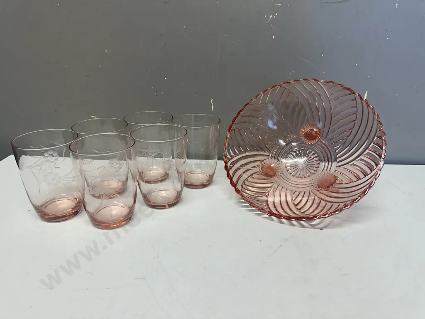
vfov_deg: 56.8
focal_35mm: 24
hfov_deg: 71.6
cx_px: 212
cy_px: 160
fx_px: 295
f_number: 1.78
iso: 80
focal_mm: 6.86
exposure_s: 1/100
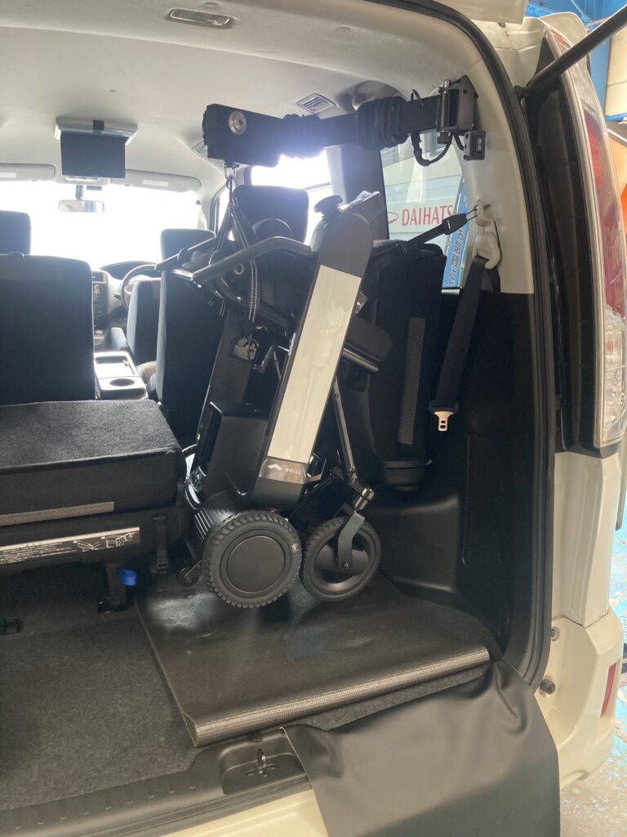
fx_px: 676
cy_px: 418
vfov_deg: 63.4
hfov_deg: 49.7
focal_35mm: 28
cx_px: 314
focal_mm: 3.99
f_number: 1.8
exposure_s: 1/60
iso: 200
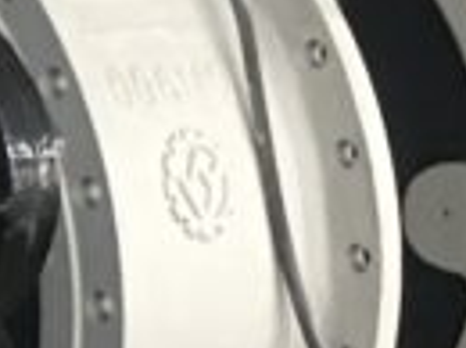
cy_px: 344
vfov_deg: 8.2
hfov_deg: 10.5
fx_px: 2405
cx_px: -326
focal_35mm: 179
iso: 125
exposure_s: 1/17
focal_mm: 4.15
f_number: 2.2
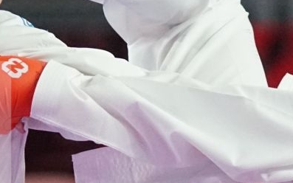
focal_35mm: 1039
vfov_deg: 1.3
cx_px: 193
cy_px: 128
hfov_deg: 2.0
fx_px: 8295
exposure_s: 1/1600
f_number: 2.8
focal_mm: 150
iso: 3200
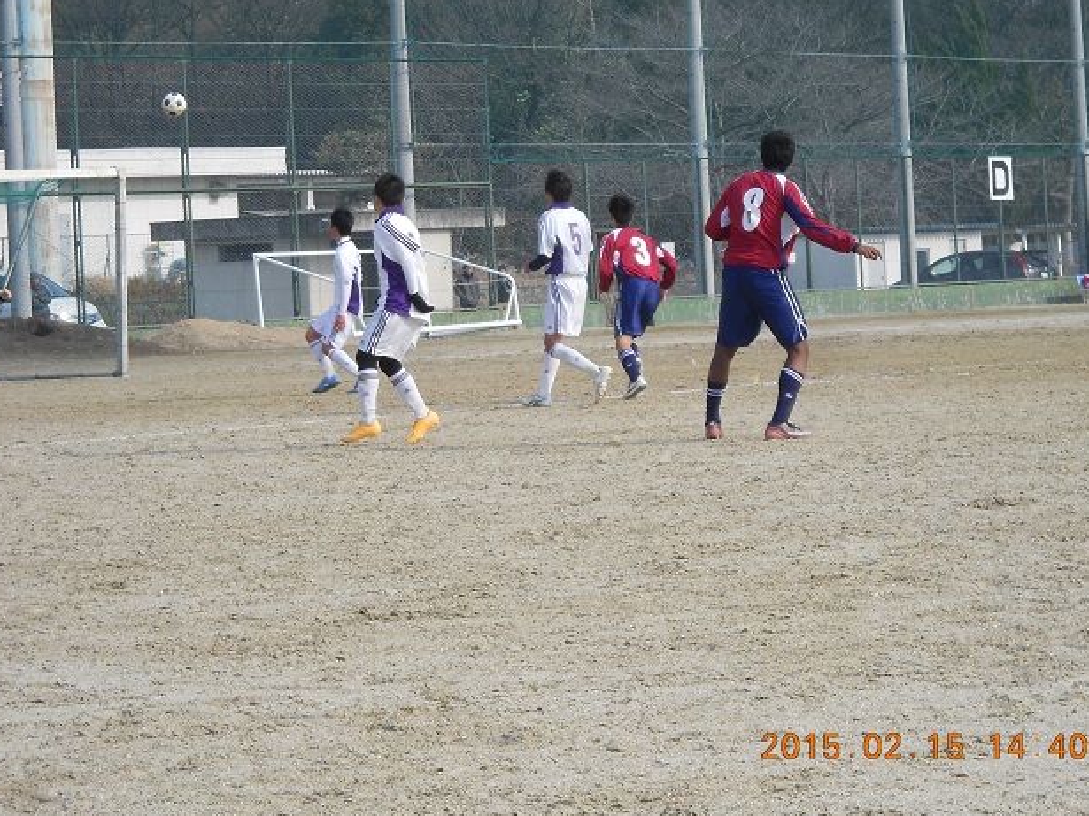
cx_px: 557
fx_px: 4844
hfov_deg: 12.8
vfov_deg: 9.6
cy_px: 398
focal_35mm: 154
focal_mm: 24.03
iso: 100
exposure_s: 1/250
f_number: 6.7
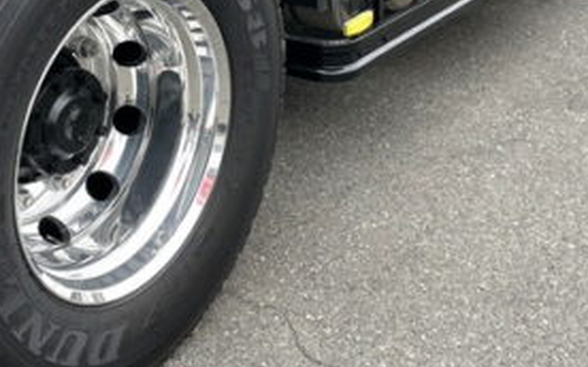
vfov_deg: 19.9
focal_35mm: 64
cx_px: 256
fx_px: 1025
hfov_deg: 32.0
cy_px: 41
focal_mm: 4.2
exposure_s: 1/316
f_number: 1.6
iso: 32
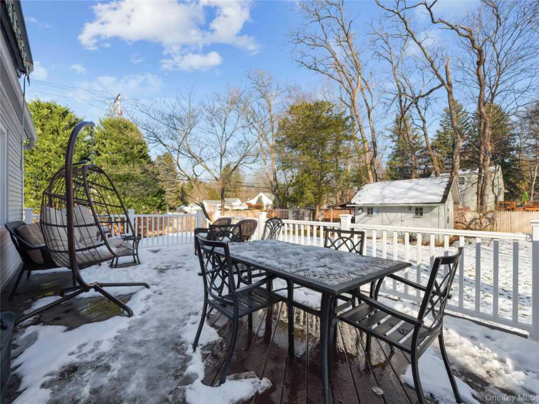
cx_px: 270
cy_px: 202
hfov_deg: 102.1
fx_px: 218
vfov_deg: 85.7
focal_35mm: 14
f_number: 3.2
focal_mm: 7
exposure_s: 1/640
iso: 200
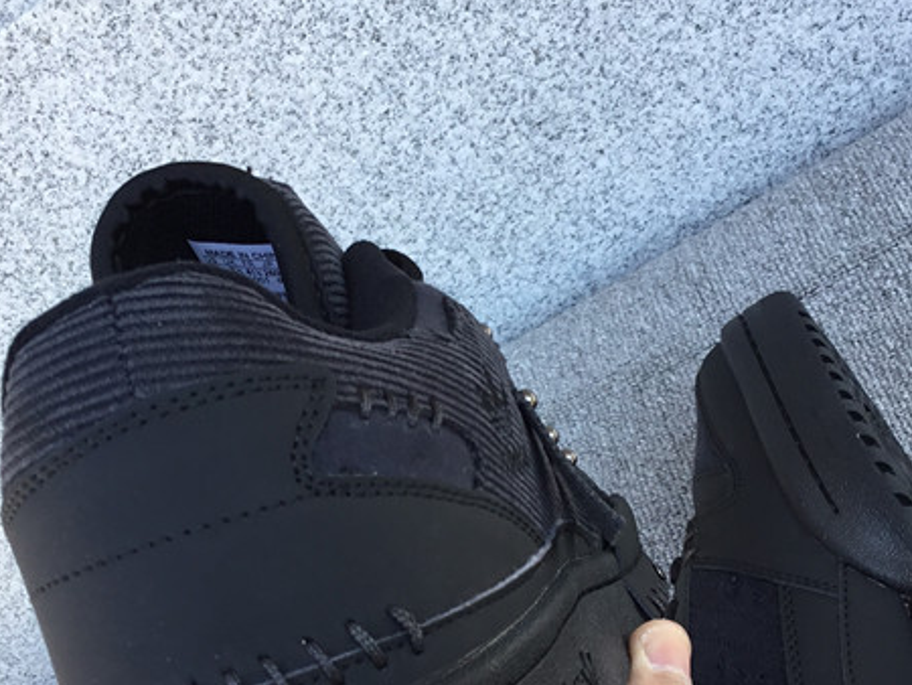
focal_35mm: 62
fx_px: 1634
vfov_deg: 23.6
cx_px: 446
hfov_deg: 31.2
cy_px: 461
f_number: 2.4
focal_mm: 3.3
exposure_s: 1/199
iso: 25
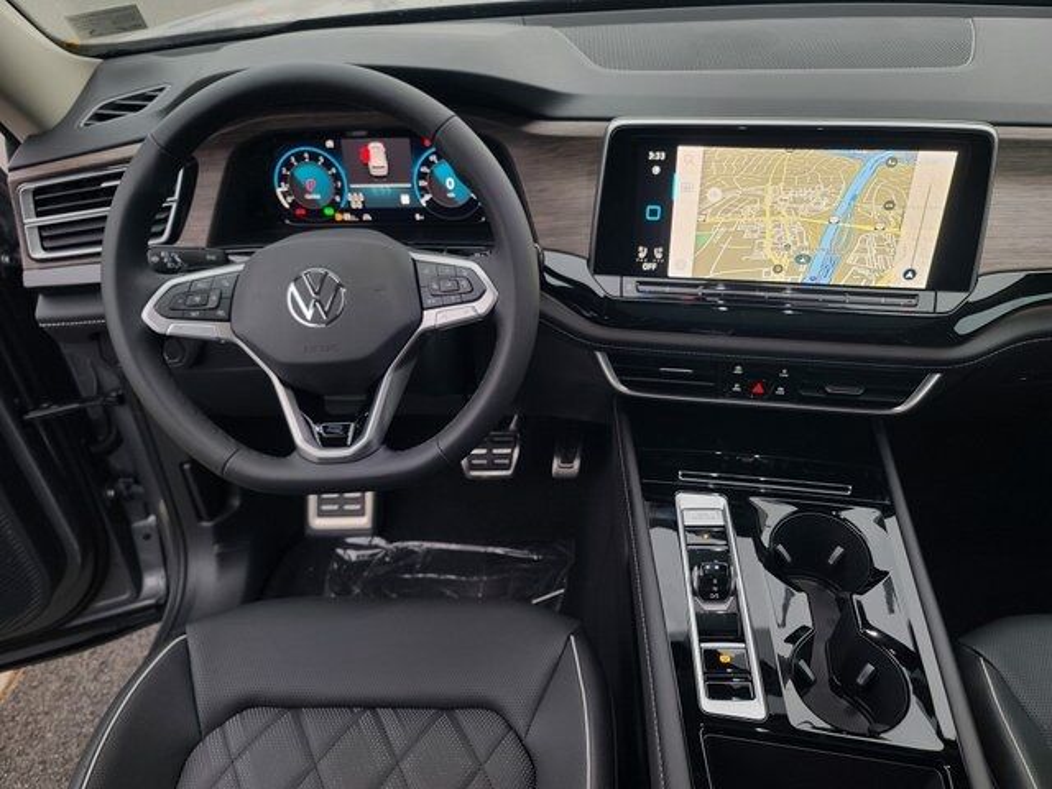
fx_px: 760
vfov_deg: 54.9
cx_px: 526
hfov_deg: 69.4
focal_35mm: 25
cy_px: 394
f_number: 1.8
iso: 50
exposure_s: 1/49
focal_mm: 7
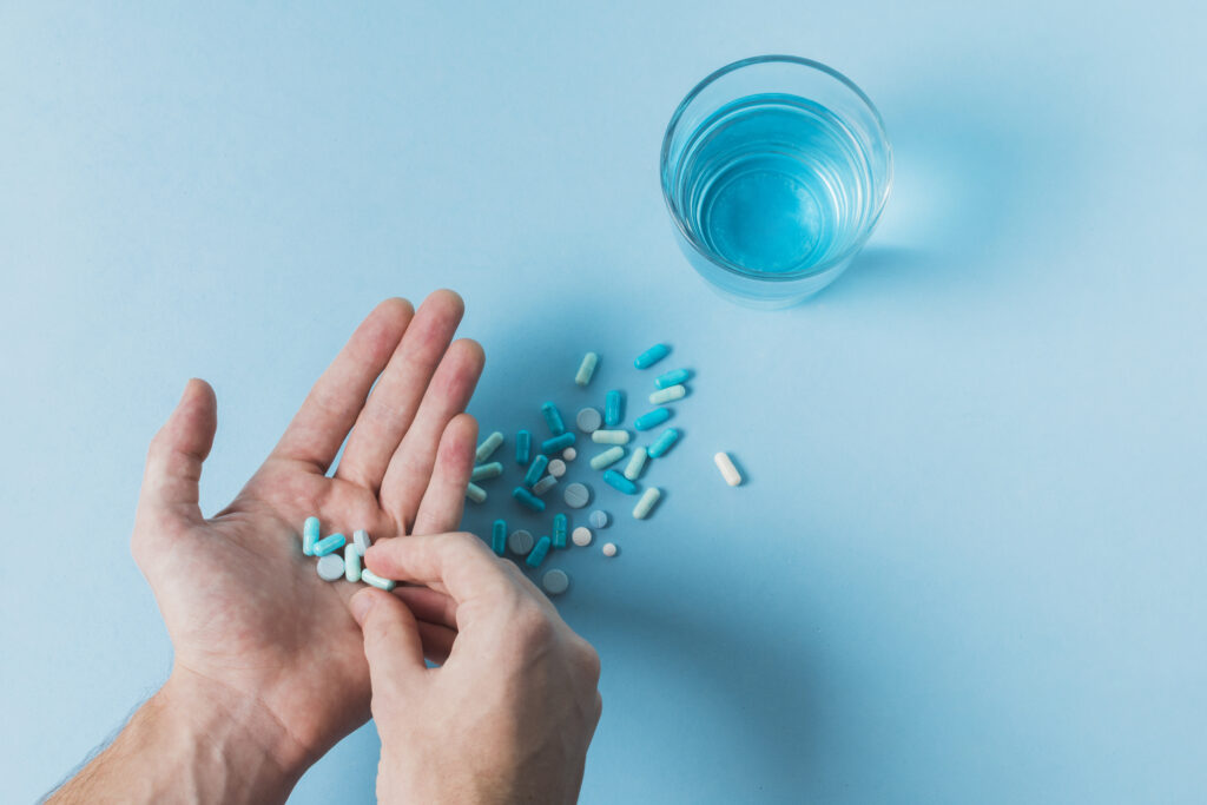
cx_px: 604
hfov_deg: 37.8
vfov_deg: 25.8
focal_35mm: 52
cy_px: 402
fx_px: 1760
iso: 160
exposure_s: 1/200
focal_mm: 35
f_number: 8
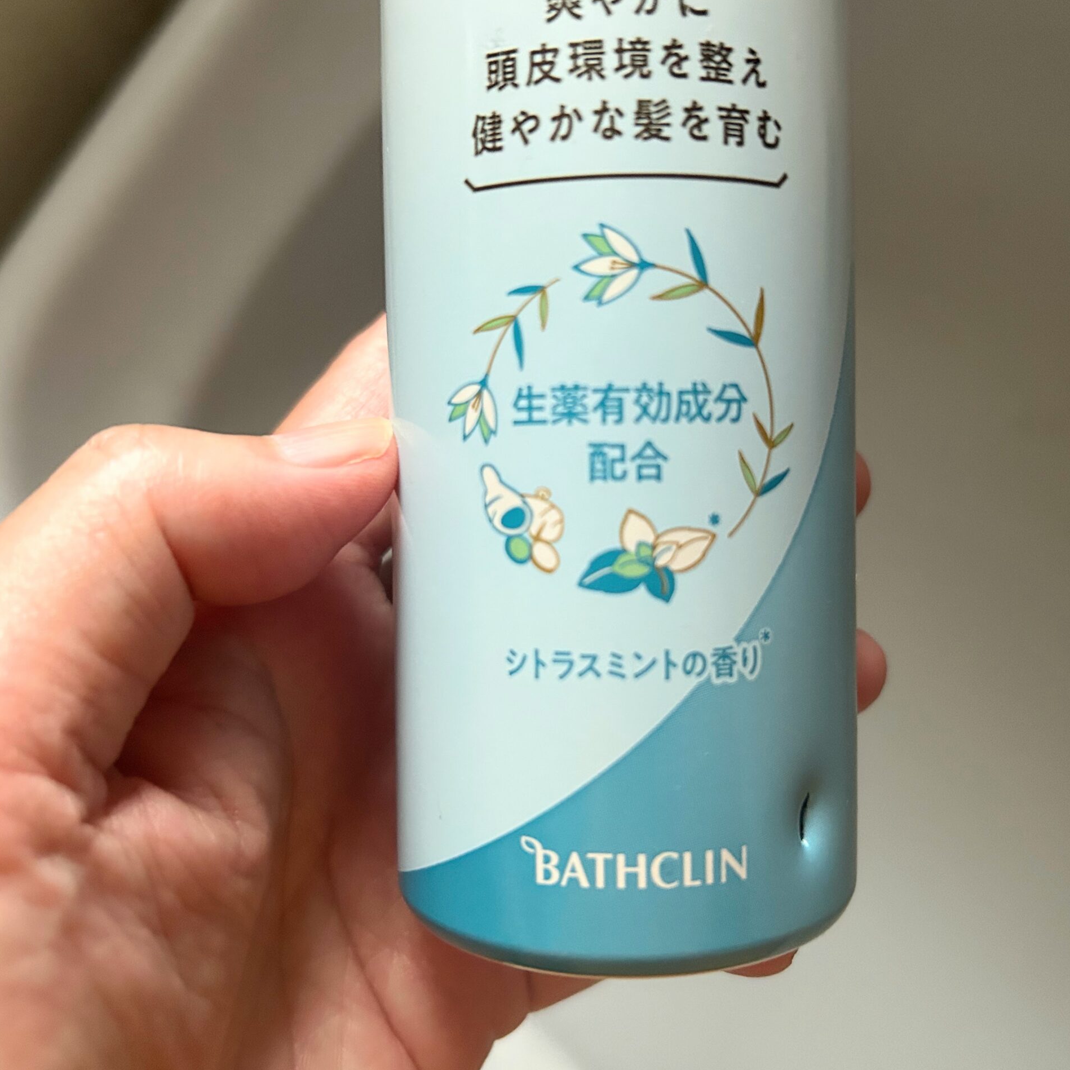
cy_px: 530
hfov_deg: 52.5
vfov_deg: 52.5
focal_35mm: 31
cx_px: 576
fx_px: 1084
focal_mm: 5.7
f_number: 1.5
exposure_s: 1/60
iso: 500
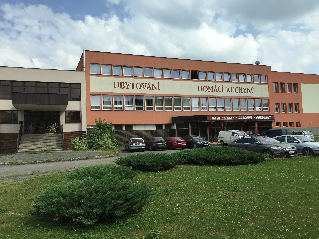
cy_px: 120
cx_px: 160
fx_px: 267
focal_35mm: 29
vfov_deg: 48.2
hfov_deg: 61.7
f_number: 2.2
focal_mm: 4.15
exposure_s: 1/2475
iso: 32
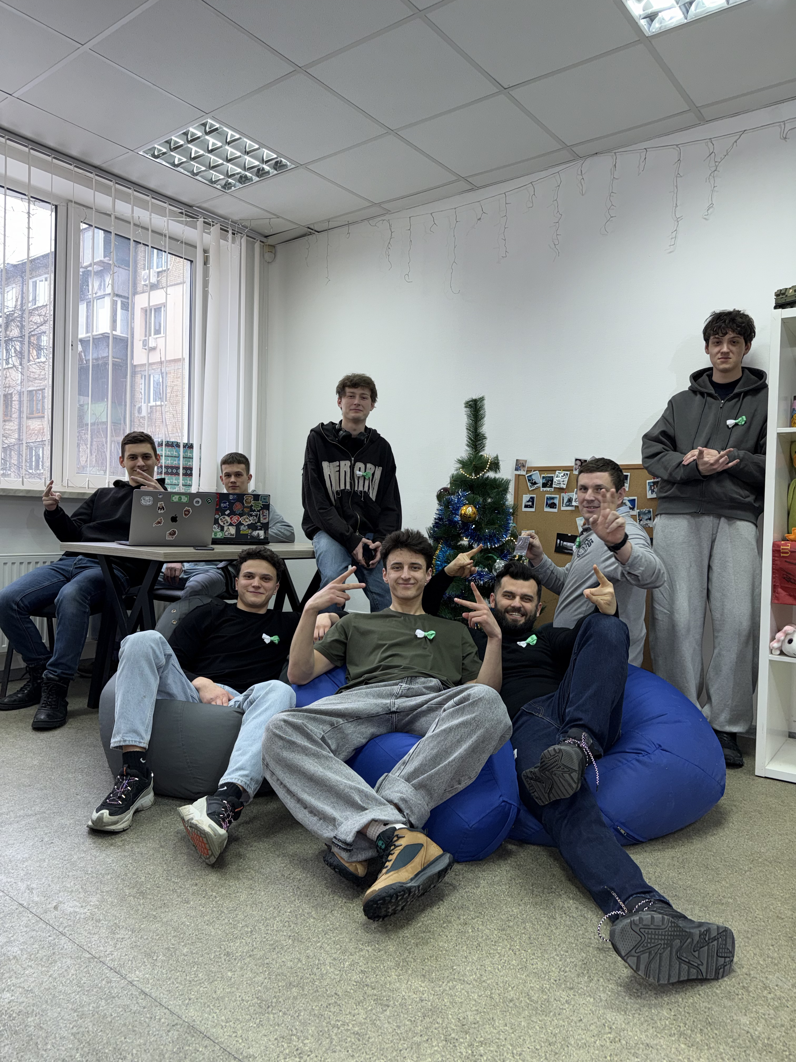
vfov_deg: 71.6
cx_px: 398
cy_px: 531
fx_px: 736
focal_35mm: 24
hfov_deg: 56.8
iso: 64
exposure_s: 1/29
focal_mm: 6.76
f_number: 1.78
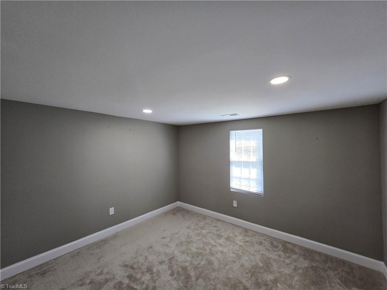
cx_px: 194
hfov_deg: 106.2
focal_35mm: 13
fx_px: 145
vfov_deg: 89.9
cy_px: 145
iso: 100
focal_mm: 2.2
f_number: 2.2
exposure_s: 1/60
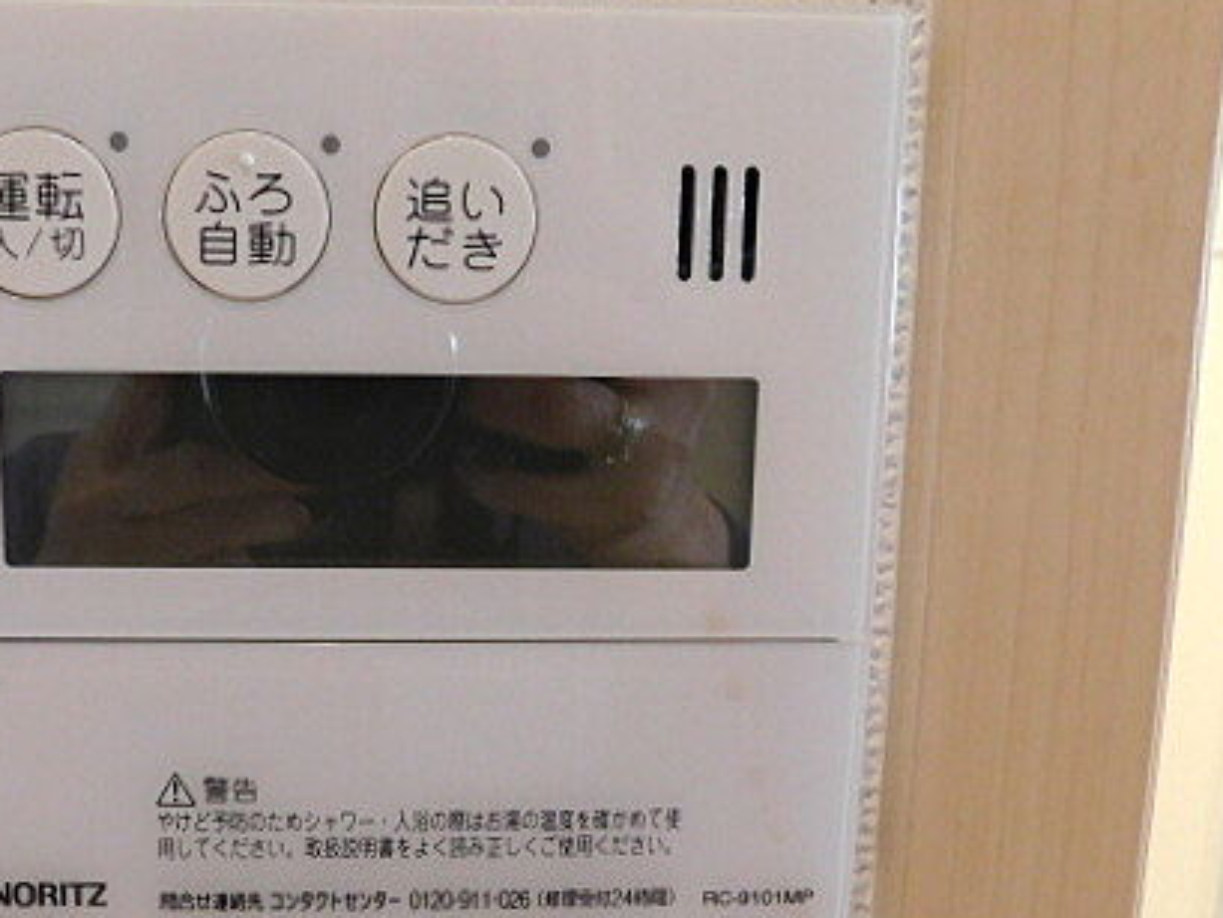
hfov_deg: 50.1
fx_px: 1272
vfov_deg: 39.4
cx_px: 371
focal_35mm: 36
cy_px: 586
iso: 400
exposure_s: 1/30
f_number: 3
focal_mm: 4
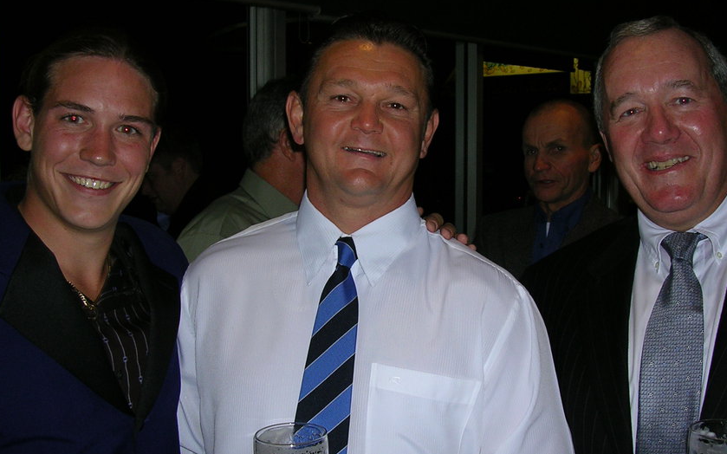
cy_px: 237
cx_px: 399
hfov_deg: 41.8
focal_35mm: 48
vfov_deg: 26.9
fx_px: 951
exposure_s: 1/60.1
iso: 50
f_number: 2.8
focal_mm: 5.8
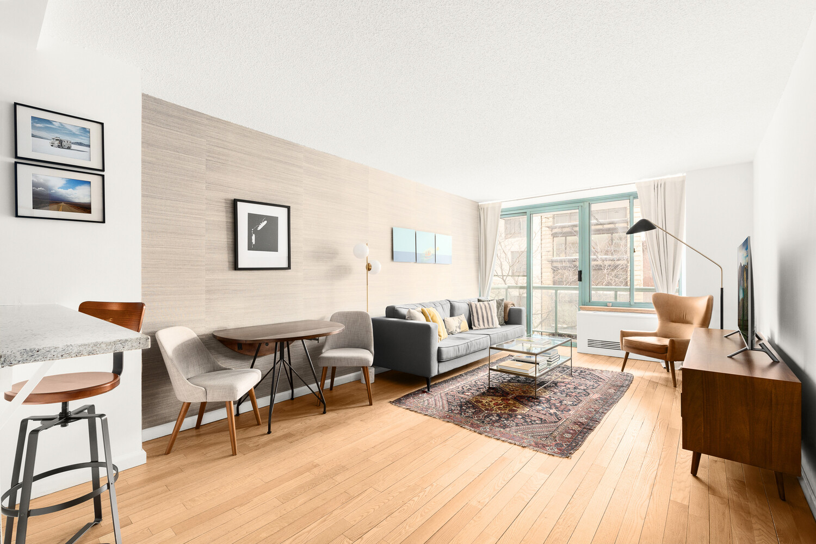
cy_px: 272
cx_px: 408
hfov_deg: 96.7
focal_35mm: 16
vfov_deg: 73.7
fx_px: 363
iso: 320
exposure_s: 2
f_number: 11
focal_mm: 16
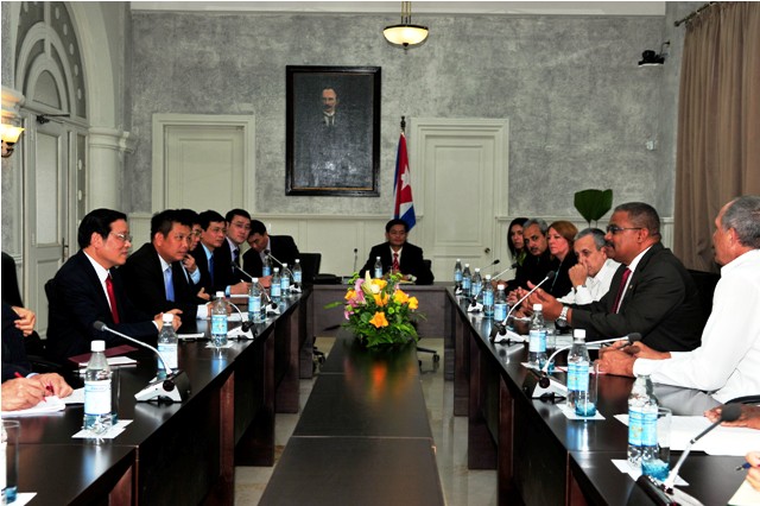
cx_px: 380
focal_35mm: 48
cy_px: 253
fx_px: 1013
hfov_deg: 41.1
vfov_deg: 28.0
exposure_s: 1/60
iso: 640
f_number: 3.5
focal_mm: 48
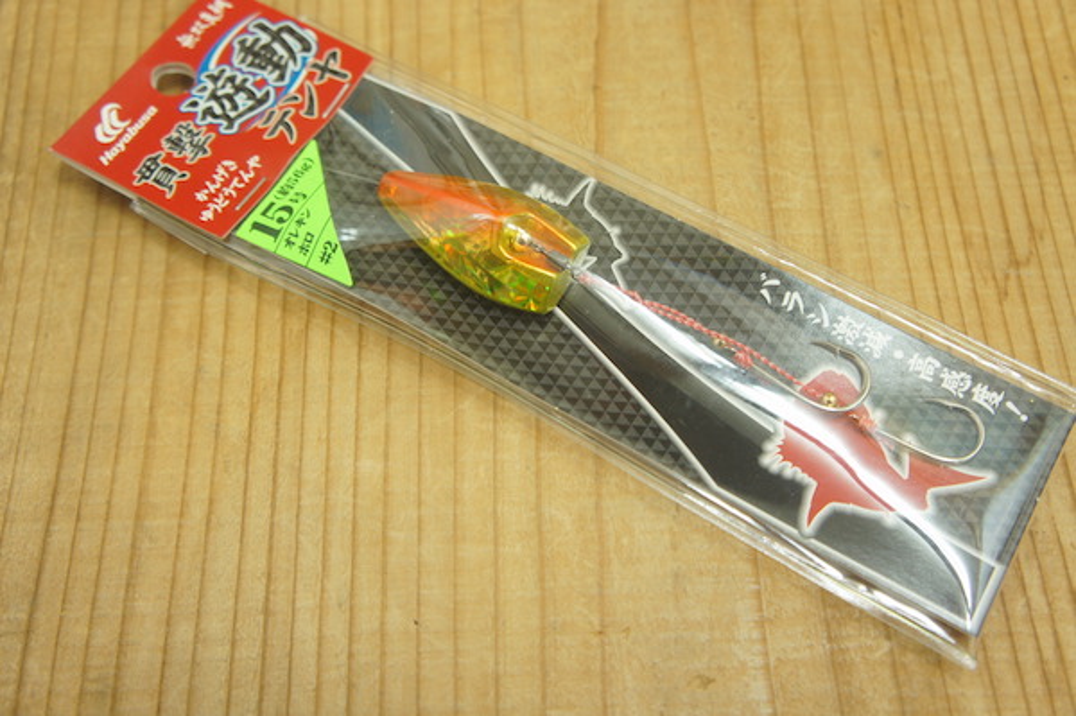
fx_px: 1209
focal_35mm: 40
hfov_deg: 48.0
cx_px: 538
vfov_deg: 33.0
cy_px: 358
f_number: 4
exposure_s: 1/13
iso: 400
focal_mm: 27
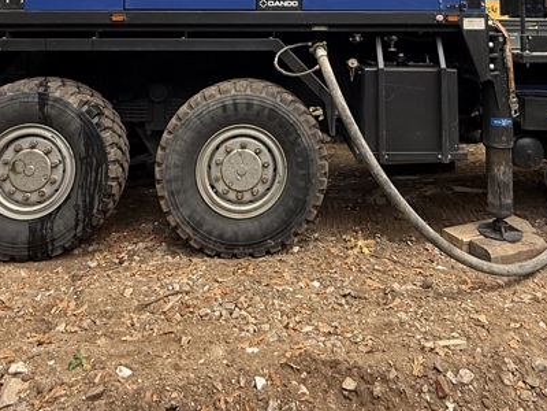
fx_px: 553
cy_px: -36
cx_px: 310
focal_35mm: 35
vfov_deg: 35.2
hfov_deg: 52.5
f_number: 2.2
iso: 125
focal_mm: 2.22
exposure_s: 1/99
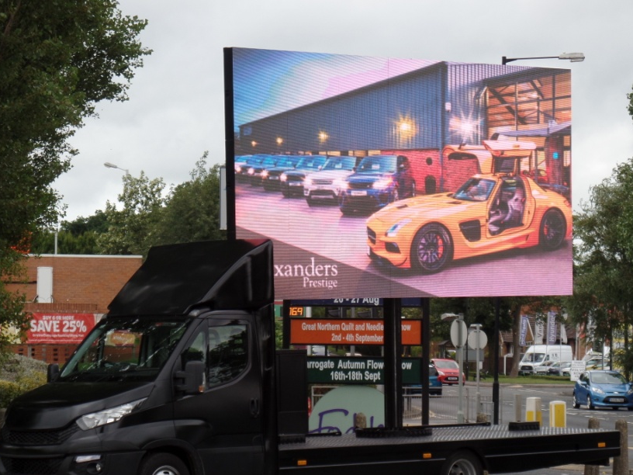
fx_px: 2615
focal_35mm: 143
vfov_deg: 10.4
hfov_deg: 13.8
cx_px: 337
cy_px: 286
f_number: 4
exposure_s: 1/250
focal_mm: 20.3
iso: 80
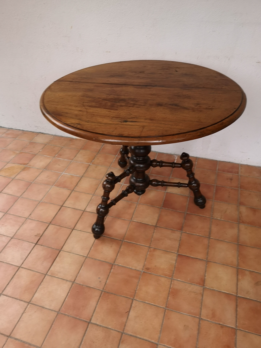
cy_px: 174
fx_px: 271
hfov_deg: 51.4
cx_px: 130
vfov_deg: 65.3
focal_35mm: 27
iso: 50
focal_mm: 5.58
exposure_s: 1/50
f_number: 1.8
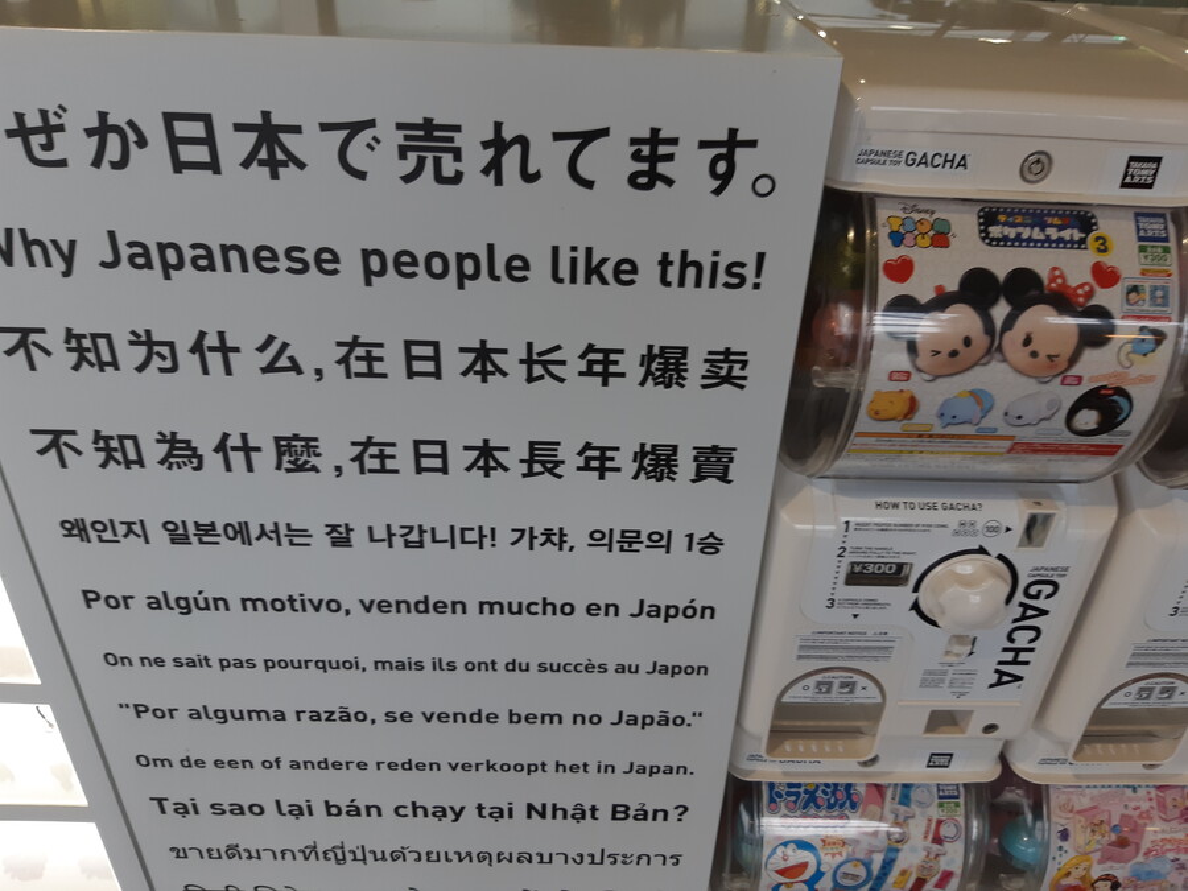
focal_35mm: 26
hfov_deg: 67.3
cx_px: 594
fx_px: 892
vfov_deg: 53.1
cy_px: 446
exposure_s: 1/60
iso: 50
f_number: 1.7
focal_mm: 3.93
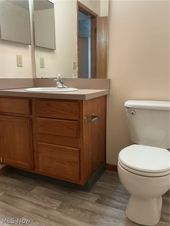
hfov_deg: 48.2
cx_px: 85
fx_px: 190
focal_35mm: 29
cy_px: 113
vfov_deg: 61.7
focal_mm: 3
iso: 125
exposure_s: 1/60
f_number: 1.8
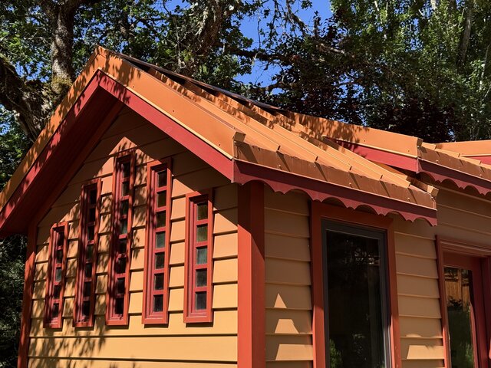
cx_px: 246
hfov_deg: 39.7
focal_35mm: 48
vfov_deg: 30.3
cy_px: 184
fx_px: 681
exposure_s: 1/1513
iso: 64
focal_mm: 6.76
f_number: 1.78
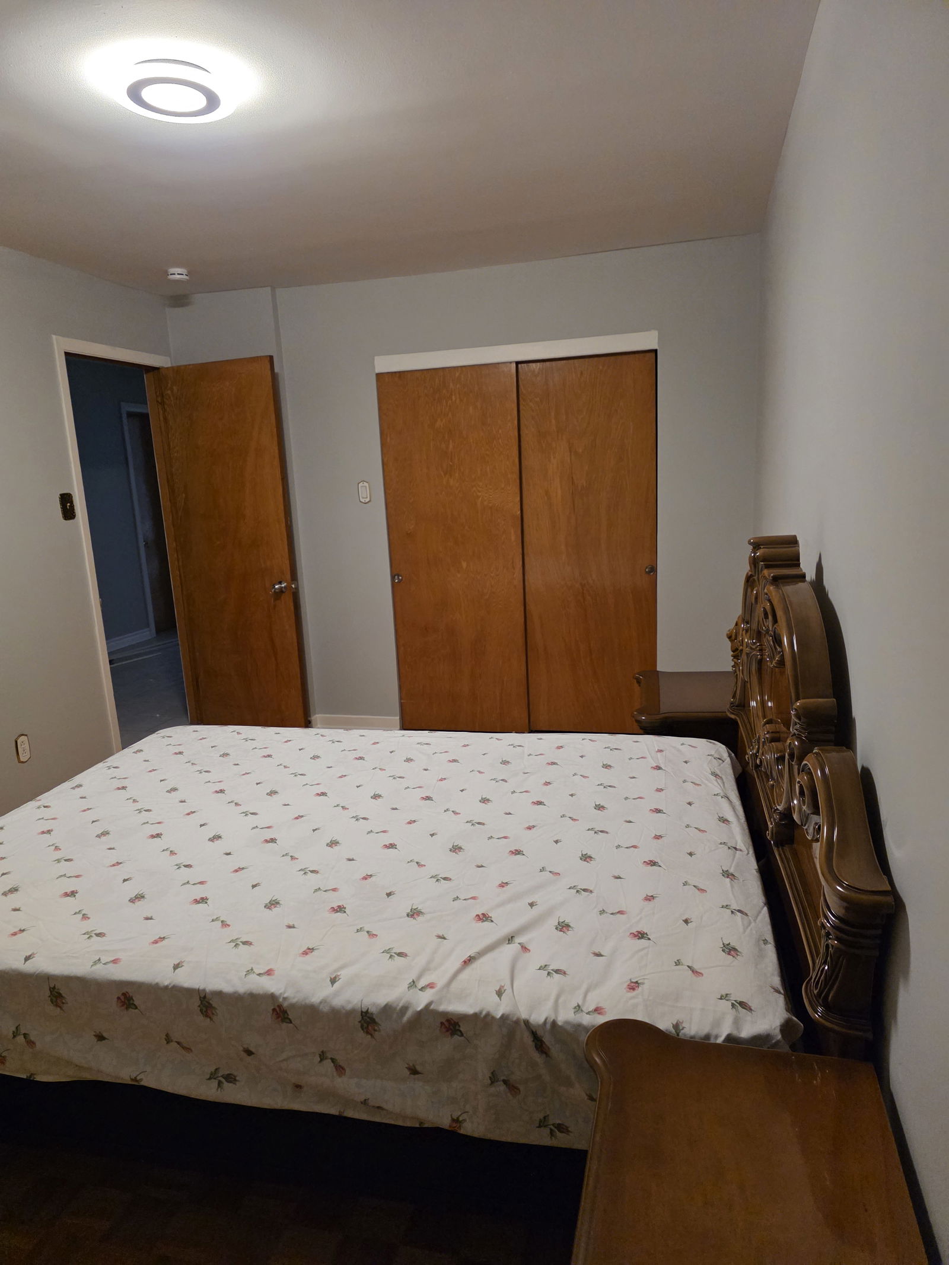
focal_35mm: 23
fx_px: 841
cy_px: 632
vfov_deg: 73.9
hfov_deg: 58.9
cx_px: 474
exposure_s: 1/120
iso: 500
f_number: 1.7
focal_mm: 6.3
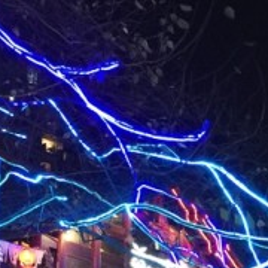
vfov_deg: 17.6
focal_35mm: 97
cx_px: 235
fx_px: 850
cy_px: 261
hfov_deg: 17.7
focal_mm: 4.15
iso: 125
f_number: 2.2
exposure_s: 1/10
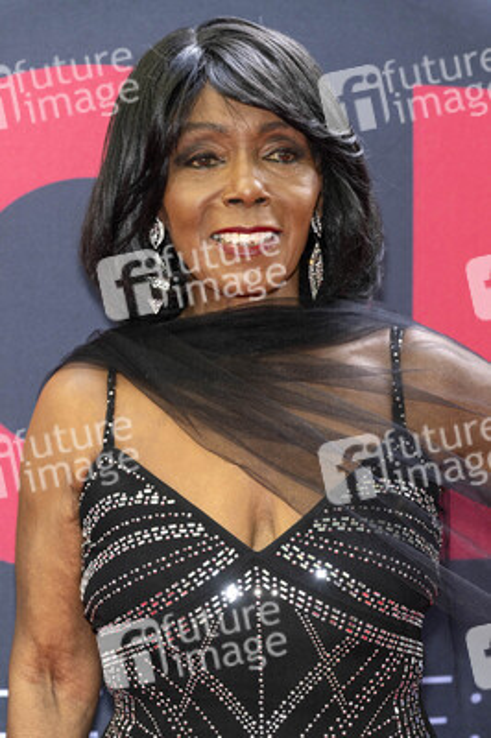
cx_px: 246
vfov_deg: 23.1
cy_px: 369
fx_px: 1803
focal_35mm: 88
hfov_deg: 15.5
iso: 800
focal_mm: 88
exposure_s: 1/200
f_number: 5.6
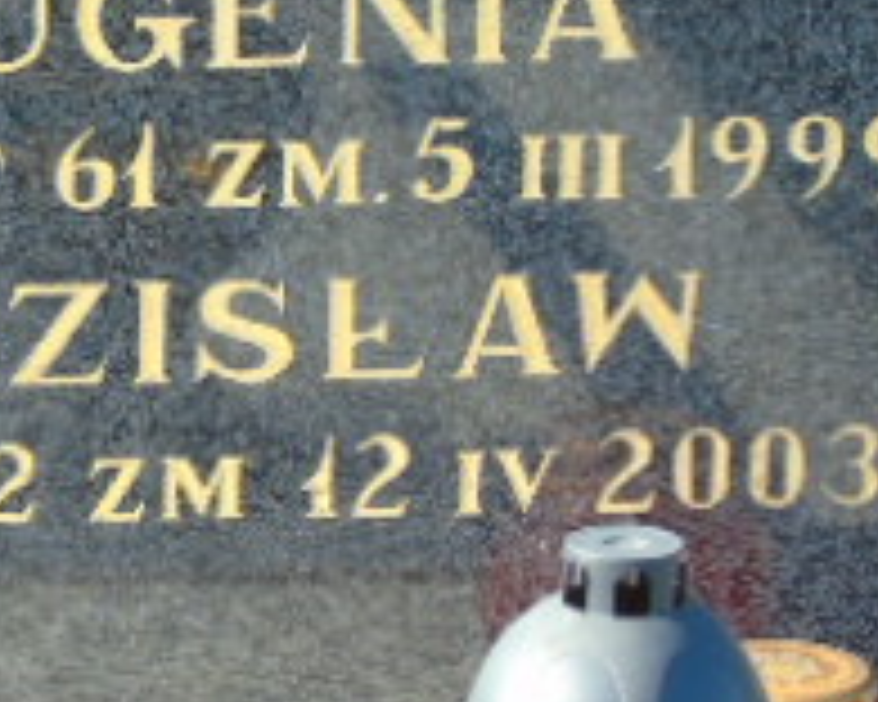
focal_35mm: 301
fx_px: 7822
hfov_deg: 6.4
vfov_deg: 5.1
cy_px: 369
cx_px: -153
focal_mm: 17
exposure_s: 1/80
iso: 80
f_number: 4.3
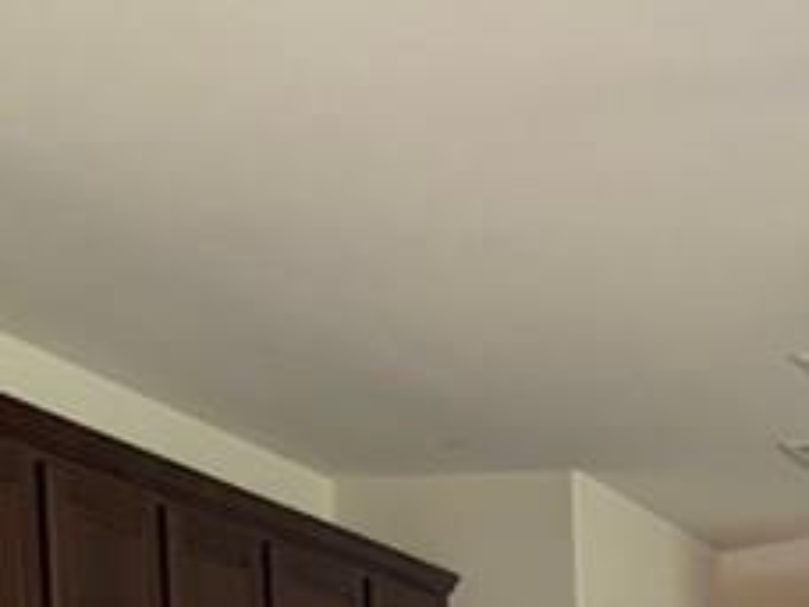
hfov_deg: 15.8
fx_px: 2734
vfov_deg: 11.7
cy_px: 1108
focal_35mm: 117
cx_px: 1107
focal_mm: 4.25
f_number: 1.8
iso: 250
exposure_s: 1/60
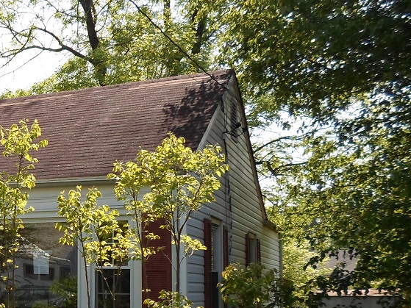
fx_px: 688
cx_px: -60
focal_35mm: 58
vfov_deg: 25.0
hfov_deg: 29.4
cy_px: 228
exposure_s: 1/750
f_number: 2.5
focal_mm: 4.5
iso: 80
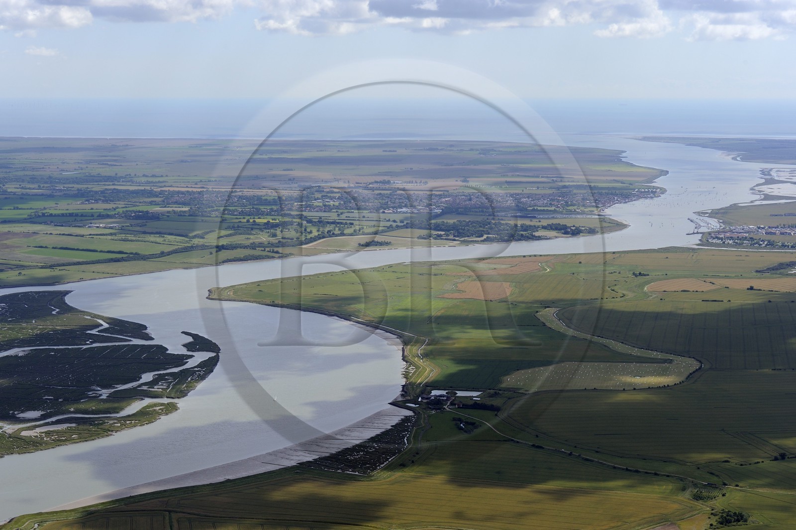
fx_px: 1767
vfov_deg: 17.0
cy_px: 265
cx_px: 398
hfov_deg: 25.4
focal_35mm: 80
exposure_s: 1/800
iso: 400
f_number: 8
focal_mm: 80
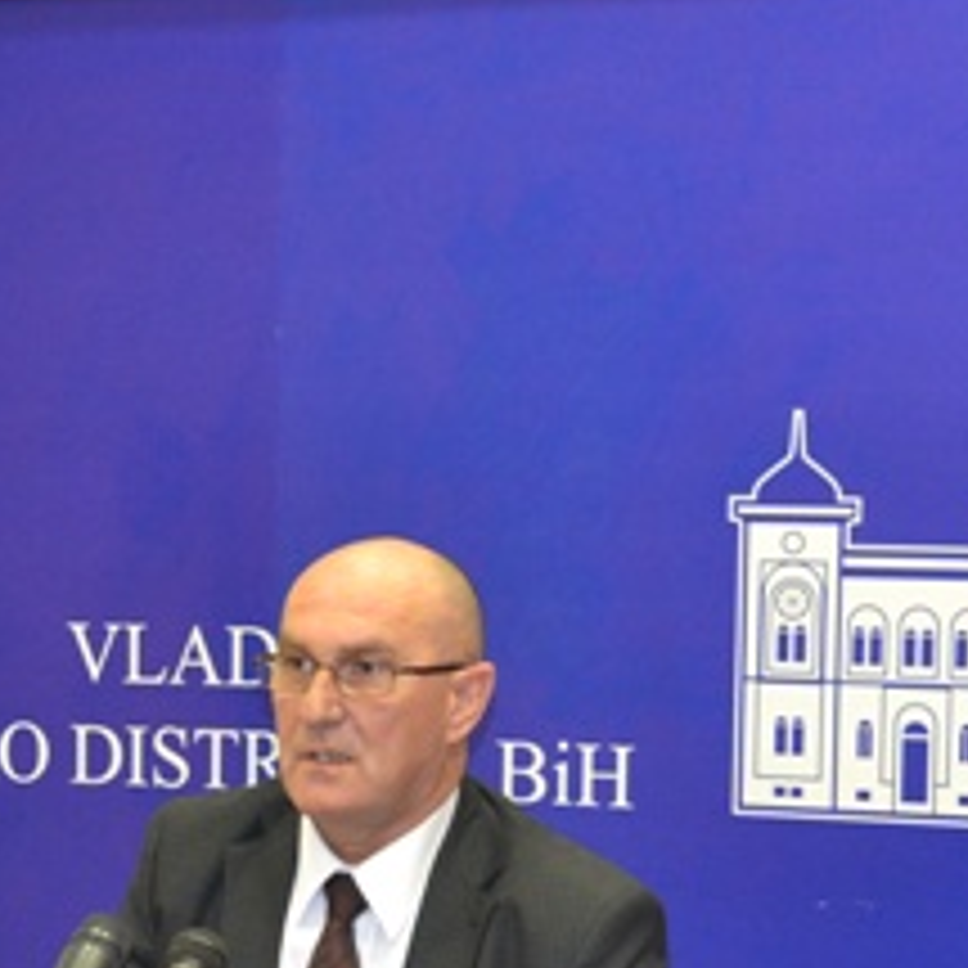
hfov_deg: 15.3
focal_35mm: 114
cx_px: 495
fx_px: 3607
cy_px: 777
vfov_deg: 15.2
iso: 1600
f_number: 4.5
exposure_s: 1/60
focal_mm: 30
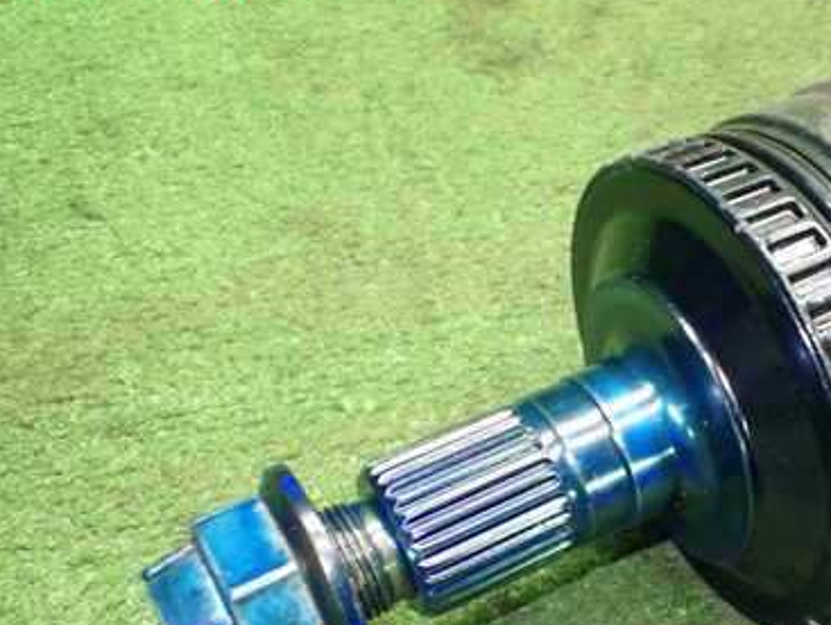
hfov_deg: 37.3
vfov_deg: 29.4
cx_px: 677
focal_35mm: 49
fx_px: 1177
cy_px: 442
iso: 800
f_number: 2.3
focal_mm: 5.4
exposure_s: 1/50
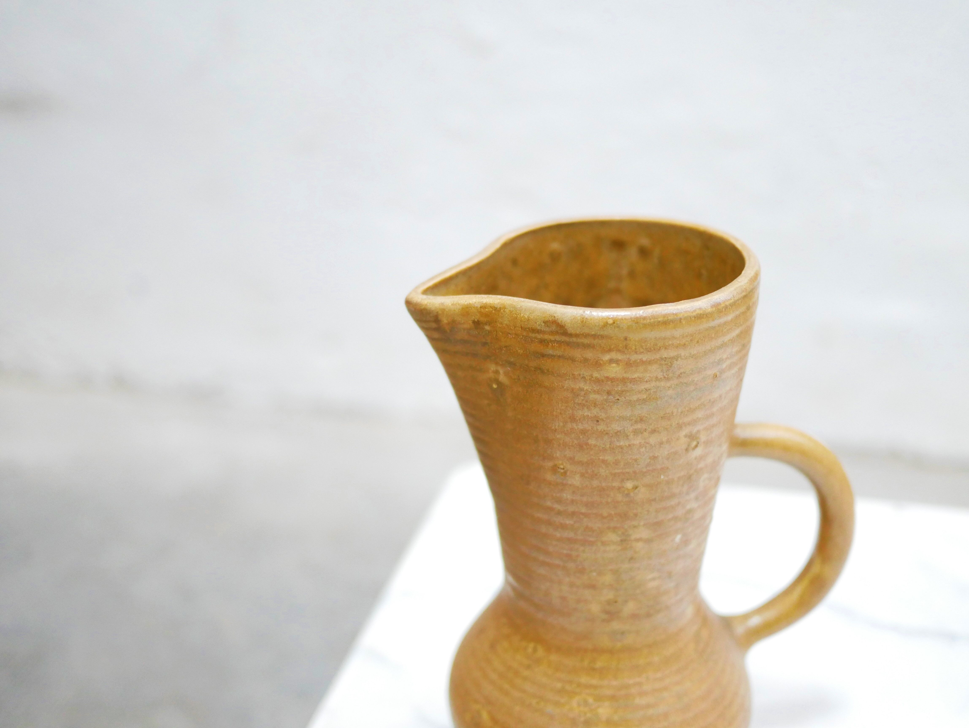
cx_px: 484
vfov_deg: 36.0
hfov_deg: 46.8
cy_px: 364
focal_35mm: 40
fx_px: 1120
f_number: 1.7
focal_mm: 20
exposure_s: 1/60
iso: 1600
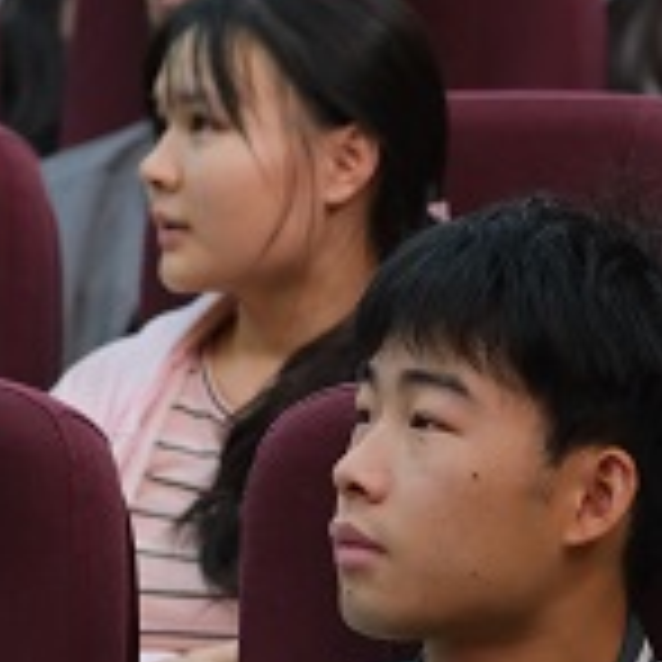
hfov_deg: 4.7
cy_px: 331
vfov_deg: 4.7
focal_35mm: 370
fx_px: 8005
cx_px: 41
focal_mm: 85
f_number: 3.6
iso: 3200
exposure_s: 1/100
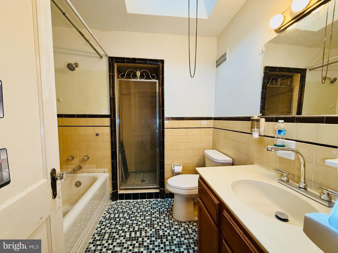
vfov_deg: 85.7
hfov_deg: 102.1
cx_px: 169
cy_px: 126
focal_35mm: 14
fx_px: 137
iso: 160
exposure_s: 1/120
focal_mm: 2.22
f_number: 2.2
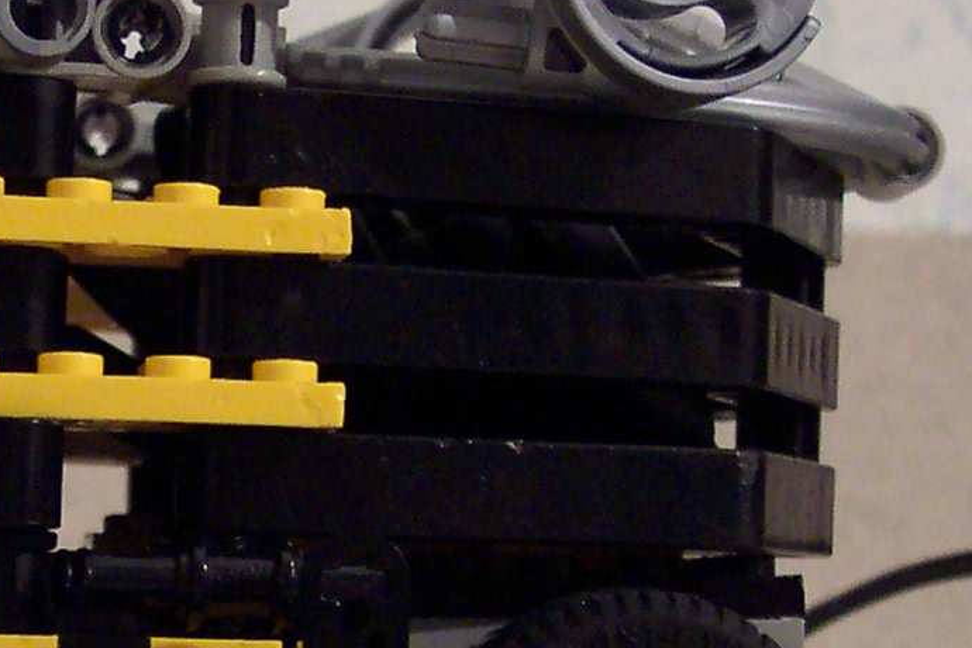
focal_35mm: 119
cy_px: 603
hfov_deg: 17.0
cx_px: 130
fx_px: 3213
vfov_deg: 11.4
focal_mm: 8
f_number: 2.8
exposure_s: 1/8
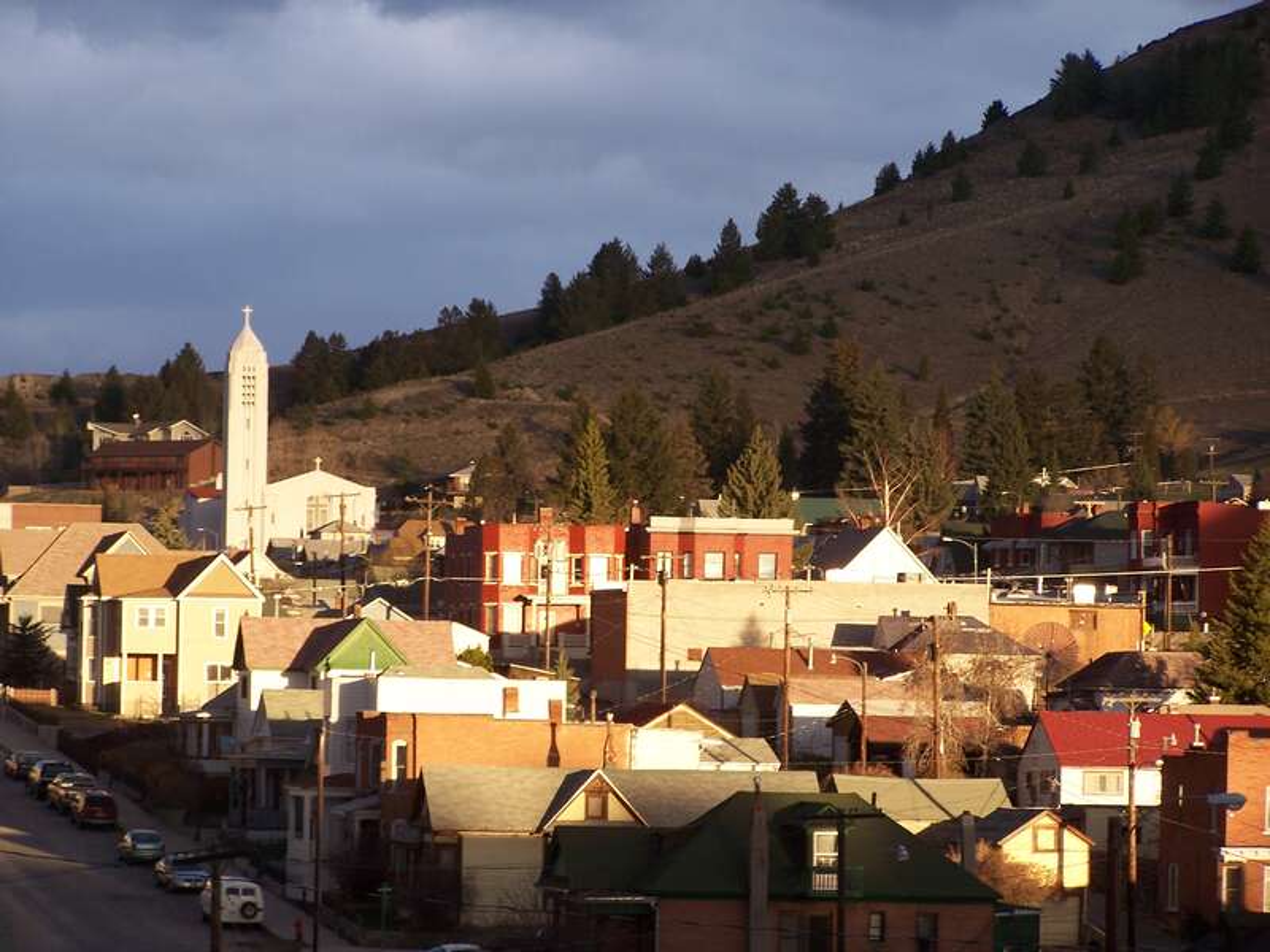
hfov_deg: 11.7
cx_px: 635
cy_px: 476
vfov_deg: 8.8
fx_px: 6200
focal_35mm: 169
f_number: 3.2
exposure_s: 1/80
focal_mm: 28
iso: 80
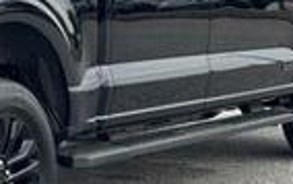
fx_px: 1446
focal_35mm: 181
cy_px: 68
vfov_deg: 7.3
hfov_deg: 11.3
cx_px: -64
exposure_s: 1/1490
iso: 64
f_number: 1.78
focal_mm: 6.76
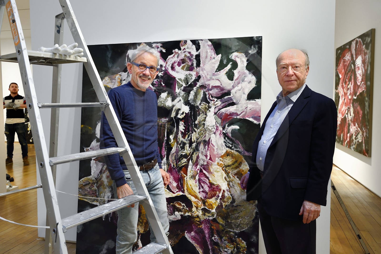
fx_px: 328
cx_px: 190
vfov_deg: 42.3
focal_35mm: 31
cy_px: 127
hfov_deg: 60.3
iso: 1600
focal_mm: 31
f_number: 6.3
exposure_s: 1/125
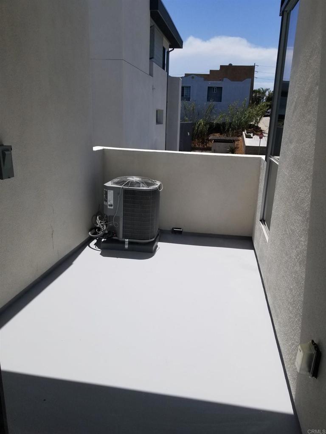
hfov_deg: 53.1
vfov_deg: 67.3
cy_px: 217
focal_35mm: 26
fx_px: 326
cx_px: 163
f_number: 1.7
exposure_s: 1/4008
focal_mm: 4.25
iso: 50
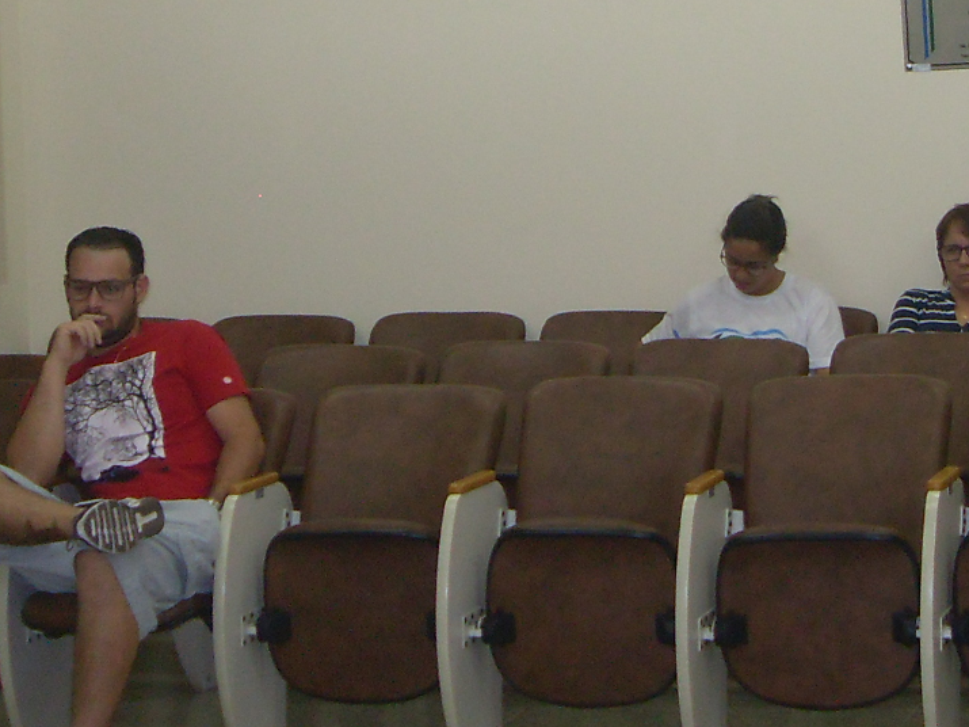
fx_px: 2967
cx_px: 999
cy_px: -60
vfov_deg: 13.7
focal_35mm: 106
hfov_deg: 18.0
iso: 120
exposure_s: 1/45
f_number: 2.8
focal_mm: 6.3
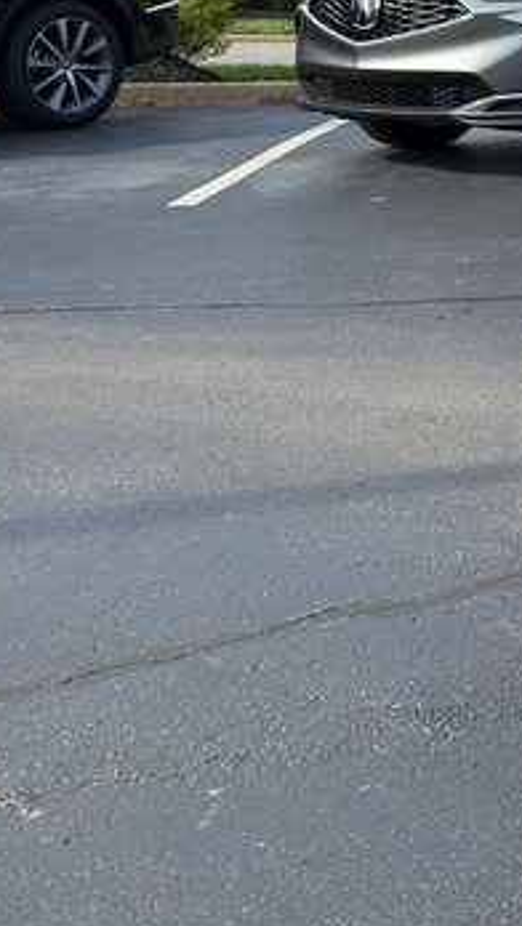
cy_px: 64
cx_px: 1201
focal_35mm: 77
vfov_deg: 26.4
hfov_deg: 12.7
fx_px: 1893
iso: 100
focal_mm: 6.76
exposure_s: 1/1818
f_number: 1.78
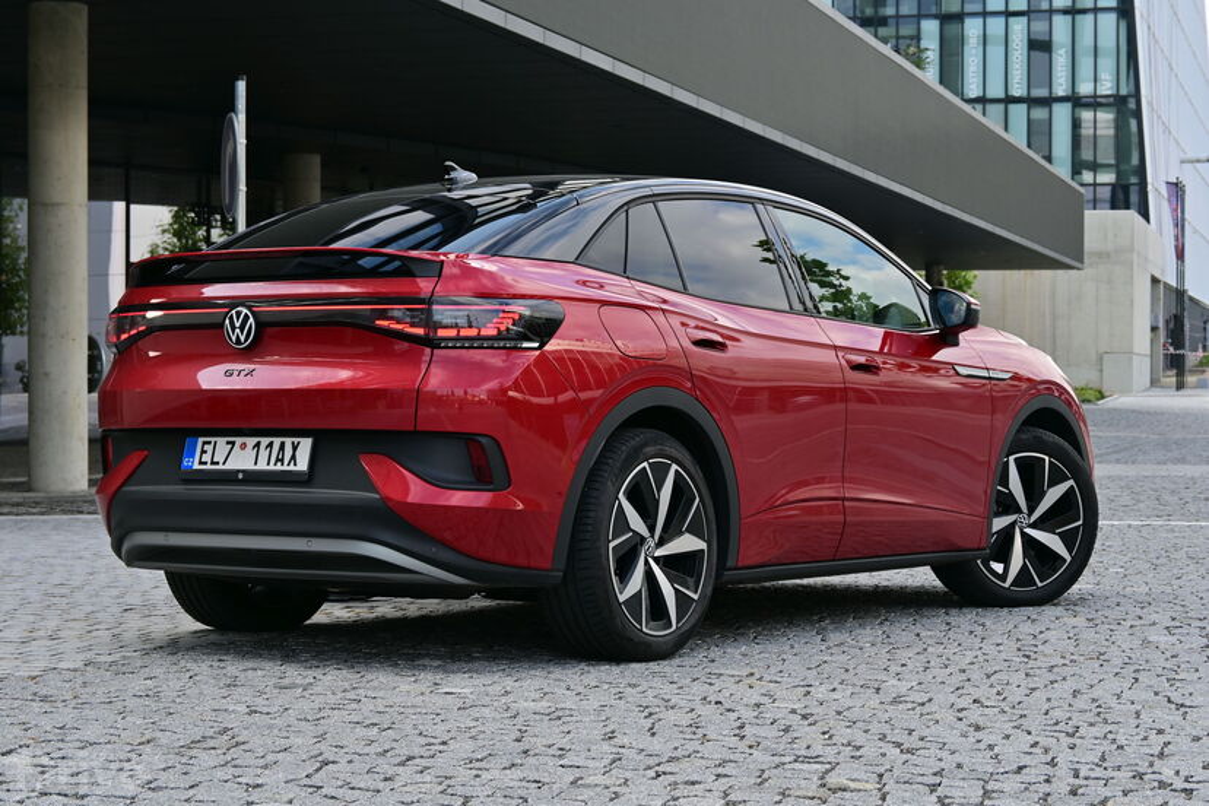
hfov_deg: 27.0
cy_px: 403
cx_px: 604
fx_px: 2519
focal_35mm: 75
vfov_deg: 18.2
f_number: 6.3
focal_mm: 50
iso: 100
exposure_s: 1/160
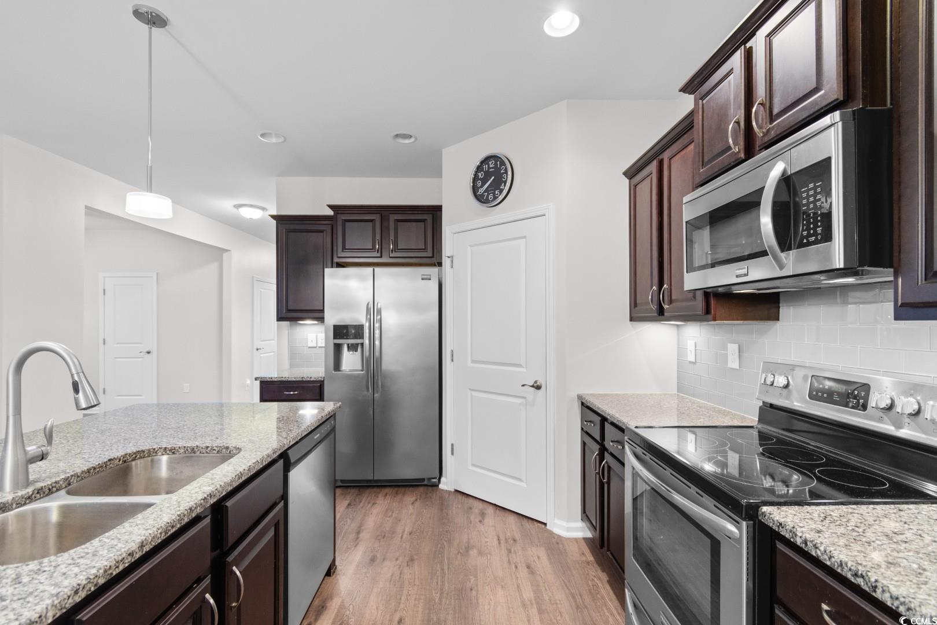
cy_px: 312
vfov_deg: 77.3
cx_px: 468
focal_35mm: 15
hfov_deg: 100.4
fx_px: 390
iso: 100
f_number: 4.5
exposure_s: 5
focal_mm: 10
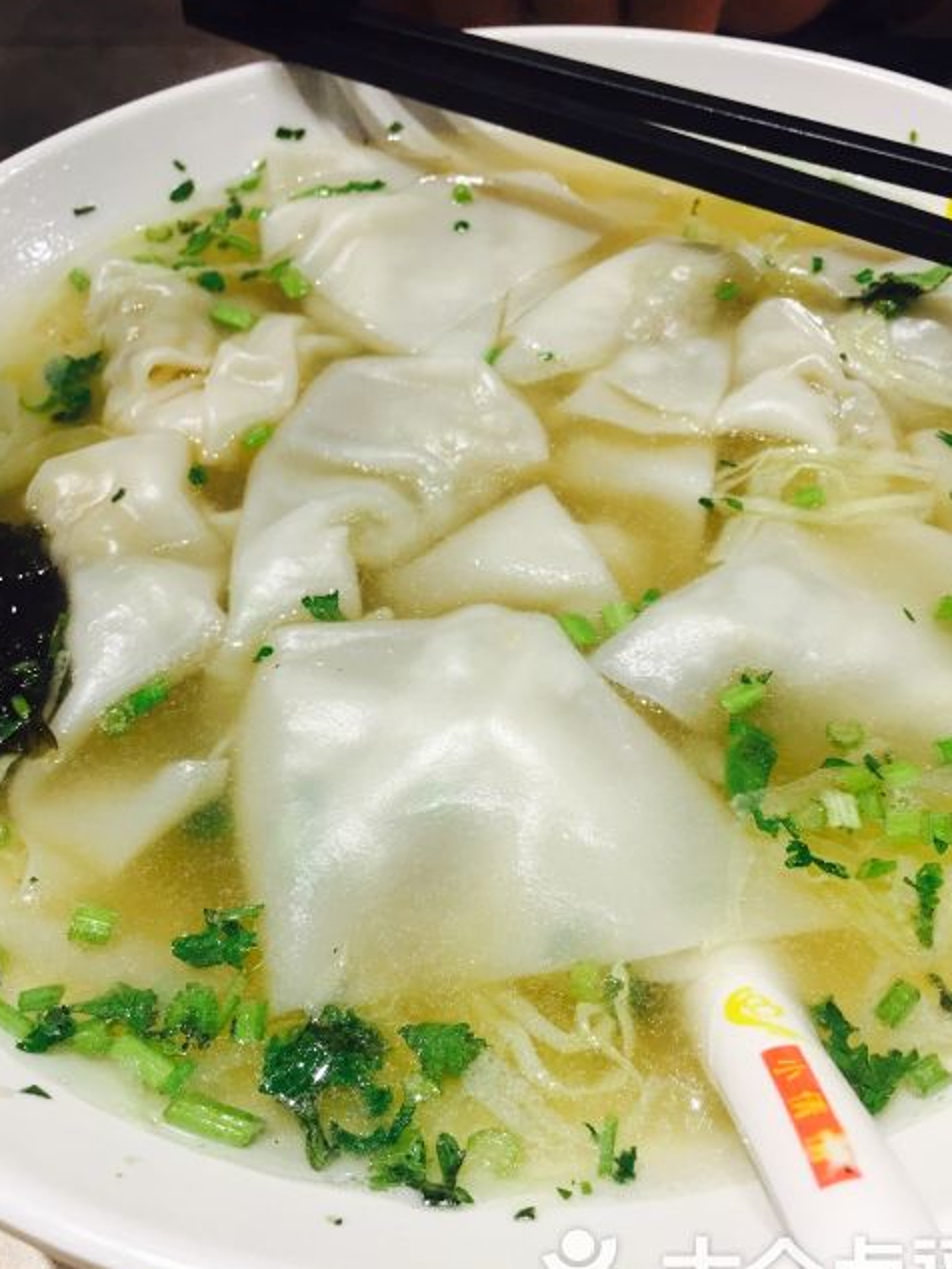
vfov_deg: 56.7
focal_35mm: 32
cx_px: 519
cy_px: 681
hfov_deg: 44.1
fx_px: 1173
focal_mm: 4.15
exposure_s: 1/33
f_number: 2.2
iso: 50
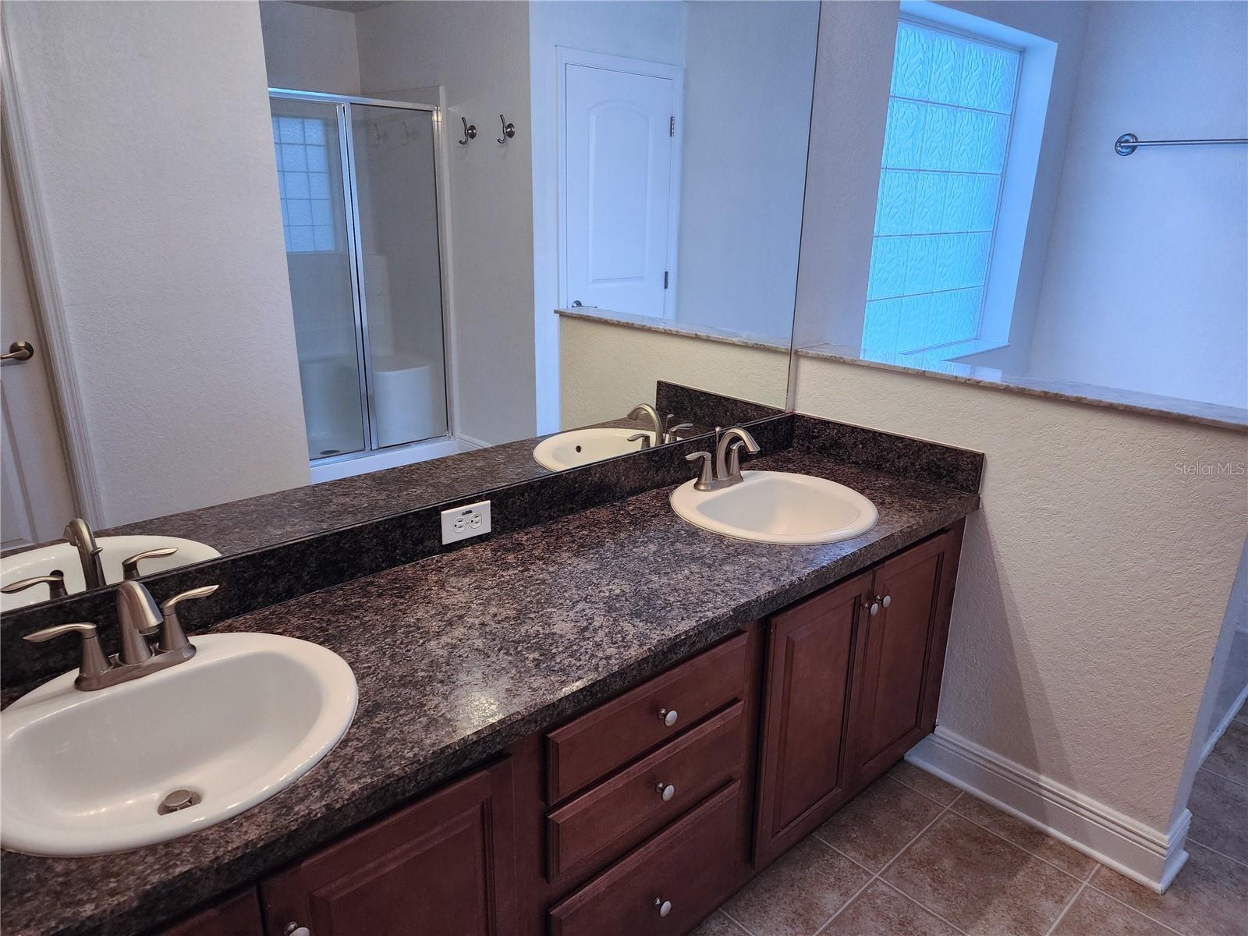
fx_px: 829
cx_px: 624
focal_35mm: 23
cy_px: 468
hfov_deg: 73.9
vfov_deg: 58.9
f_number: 1.8
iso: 200
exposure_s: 1/120
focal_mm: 6.4
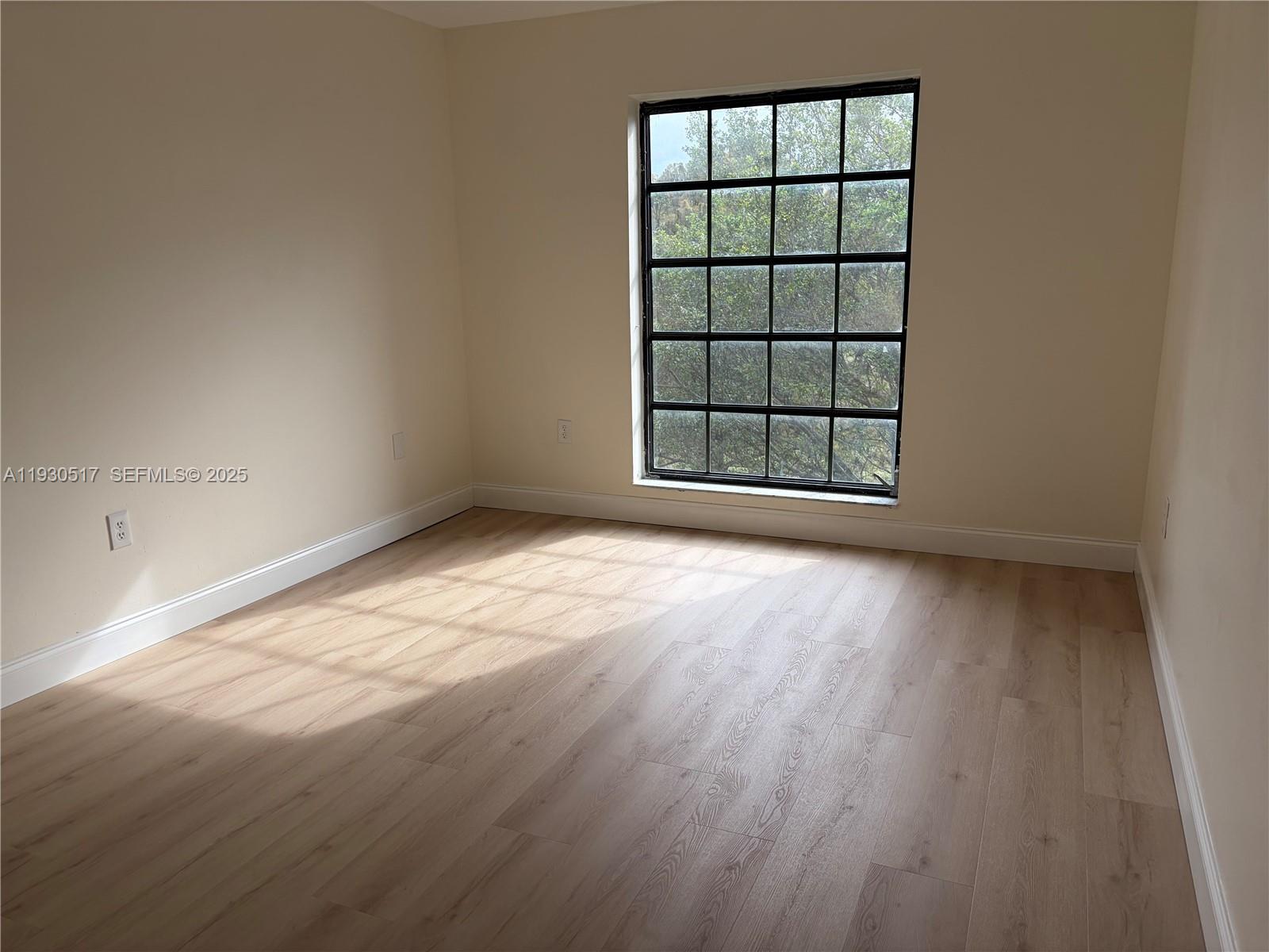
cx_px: 634
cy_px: 476
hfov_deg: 67.3
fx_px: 953
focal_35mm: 26
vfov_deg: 53.1
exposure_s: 1/673
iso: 50
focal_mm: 5.96
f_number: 1.6
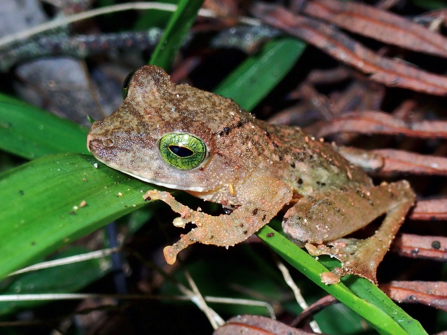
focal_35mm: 100
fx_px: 1291
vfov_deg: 14.8
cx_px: 224
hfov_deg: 19.6
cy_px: 168
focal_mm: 18
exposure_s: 1/200
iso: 200
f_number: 6.3
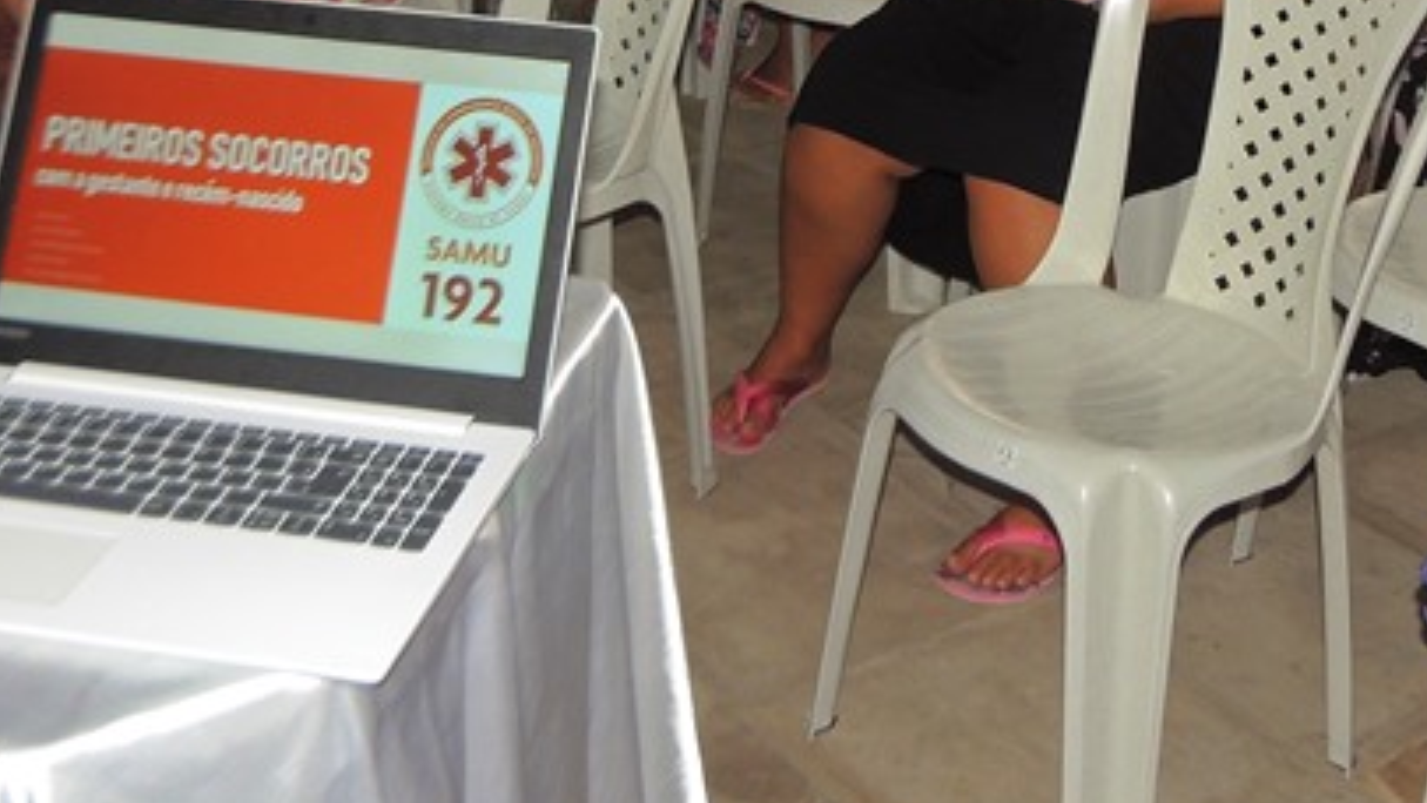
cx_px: 913
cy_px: -166
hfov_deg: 33.6
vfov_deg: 18.4
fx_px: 2346
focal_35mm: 62
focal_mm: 5.3
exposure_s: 1/30
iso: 200
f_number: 3.1
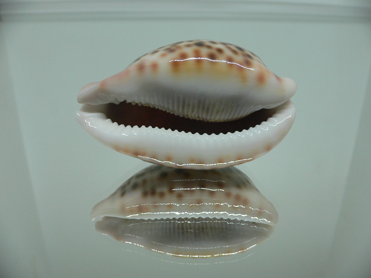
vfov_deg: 40.7
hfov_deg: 52.6
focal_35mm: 35
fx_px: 375
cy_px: 139
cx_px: 186
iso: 150
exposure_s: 1/60
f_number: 2.8
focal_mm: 4.6
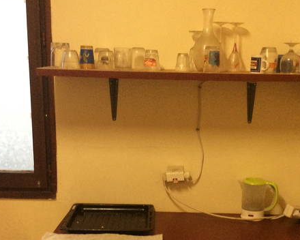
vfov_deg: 26.9
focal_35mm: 56
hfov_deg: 33.4
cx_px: 183
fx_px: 497
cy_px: 169
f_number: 2.4
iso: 125
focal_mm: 3.3
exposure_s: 1/25
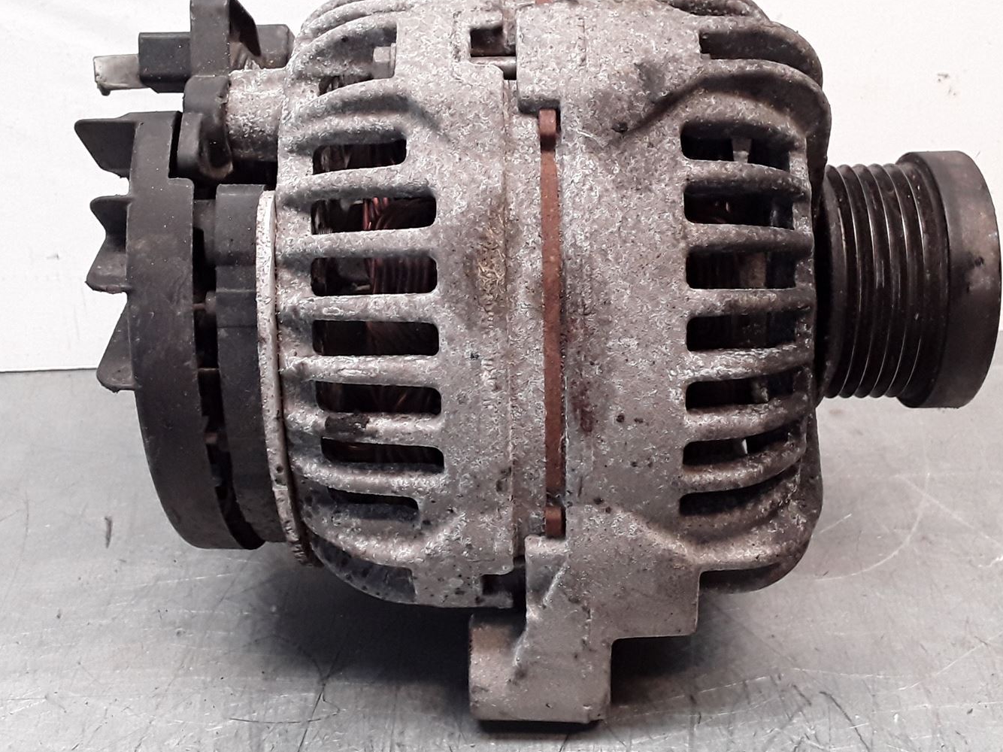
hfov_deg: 43.9
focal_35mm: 43
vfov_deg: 33.6
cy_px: 342
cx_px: 517
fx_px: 1246
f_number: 1.9
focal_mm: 2.91
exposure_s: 1/100
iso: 100
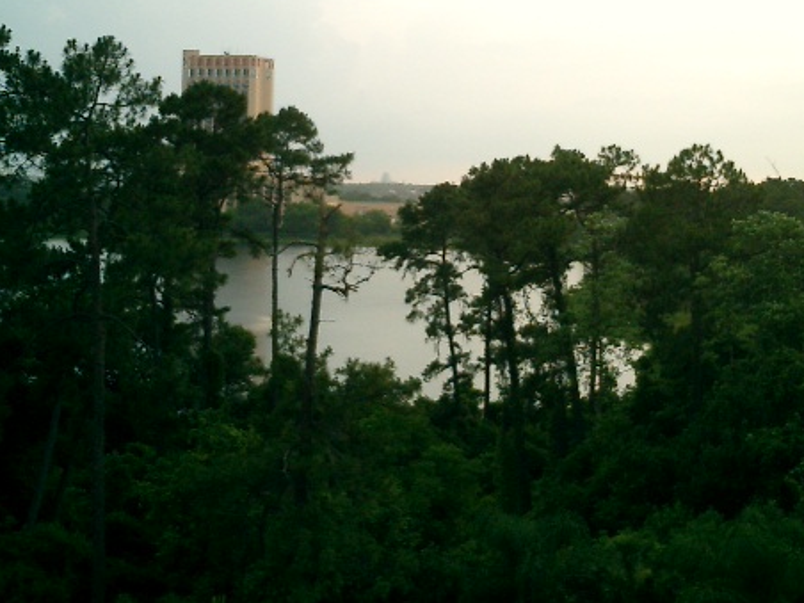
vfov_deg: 28.4
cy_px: 208
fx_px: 1185
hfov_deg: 37.3
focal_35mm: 51
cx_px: 503
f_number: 3.2
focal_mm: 7.5
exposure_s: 1/200
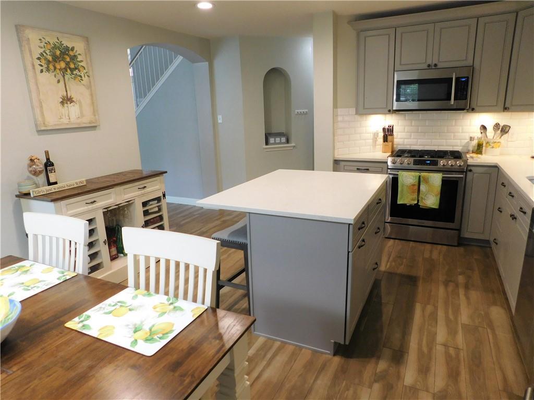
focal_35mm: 23
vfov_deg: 58.9
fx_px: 355
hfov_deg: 73.9
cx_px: 267
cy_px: 200
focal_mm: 4
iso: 200
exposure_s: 1/30
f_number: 3
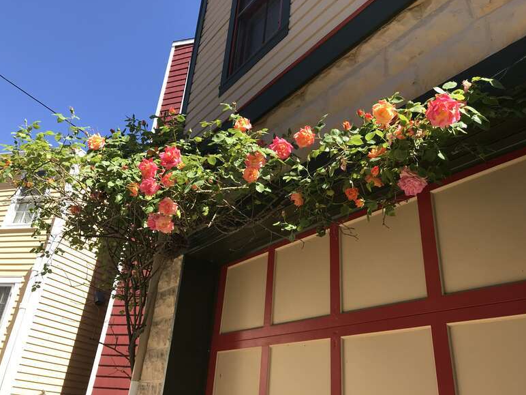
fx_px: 441
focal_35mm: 29
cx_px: 262
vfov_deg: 48.2
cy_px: 191
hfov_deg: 61.7
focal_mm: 3.99
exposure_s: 1/847
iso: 20
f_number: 1.8
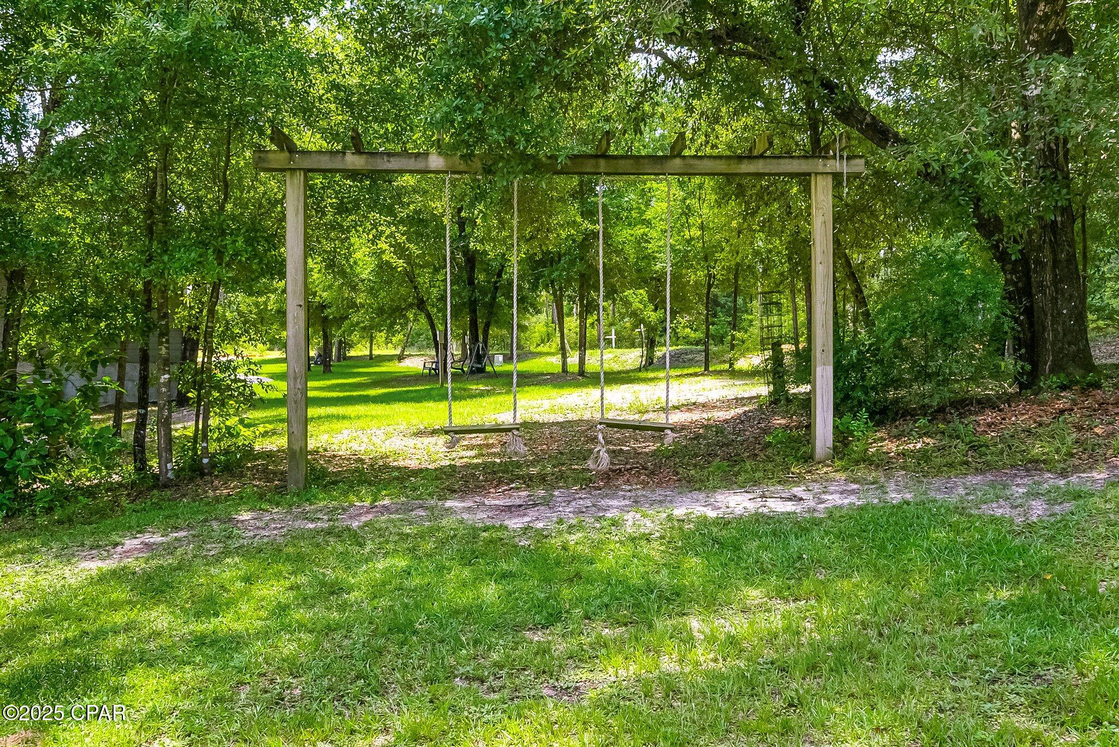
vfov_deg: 36.9
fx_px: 1119
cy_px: 374
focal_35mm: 36
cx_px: 560
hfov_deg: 53.1
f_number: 9
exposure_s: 1/100
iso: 400
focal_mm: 24
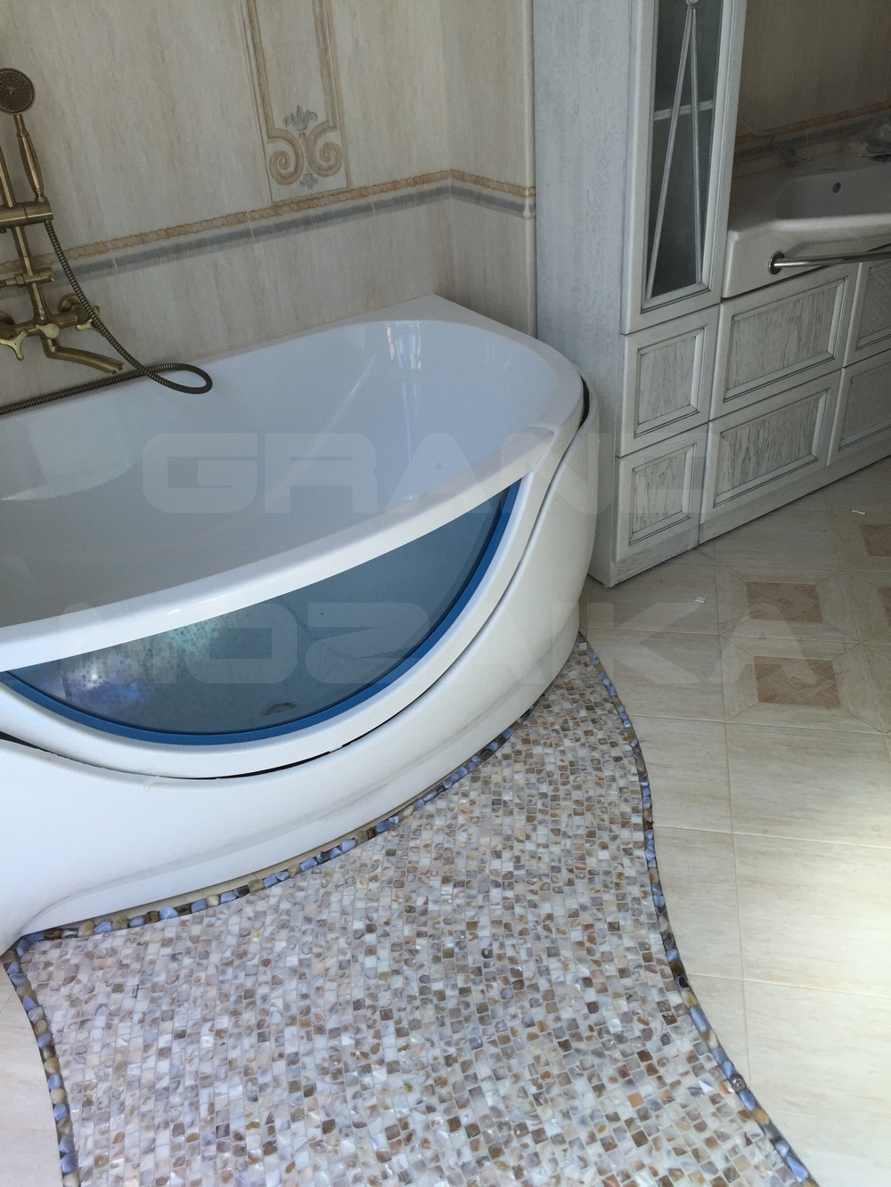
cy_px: 594
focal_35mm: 29
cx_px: 446
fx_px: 995
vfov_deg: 61.7
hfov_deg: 48.2
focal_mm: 4.15
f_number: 2.2
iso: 40
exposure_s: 1/120
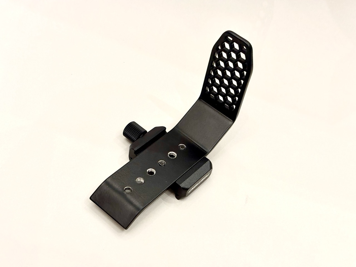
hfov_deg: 36.8
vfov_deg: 28.0
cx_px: 178
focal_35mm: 52
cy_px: 134
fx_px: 535
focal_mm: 5.96
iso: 250
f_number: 1.6
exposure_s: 1/33
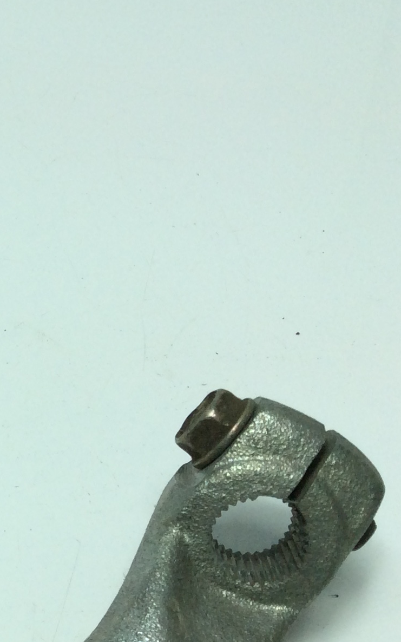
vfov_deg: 27.5
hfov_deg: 15.4
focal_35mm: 74
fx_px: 1294
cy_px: 477
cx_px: -297
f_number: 2.4
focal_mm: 3.3
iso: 32
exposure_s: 1/590
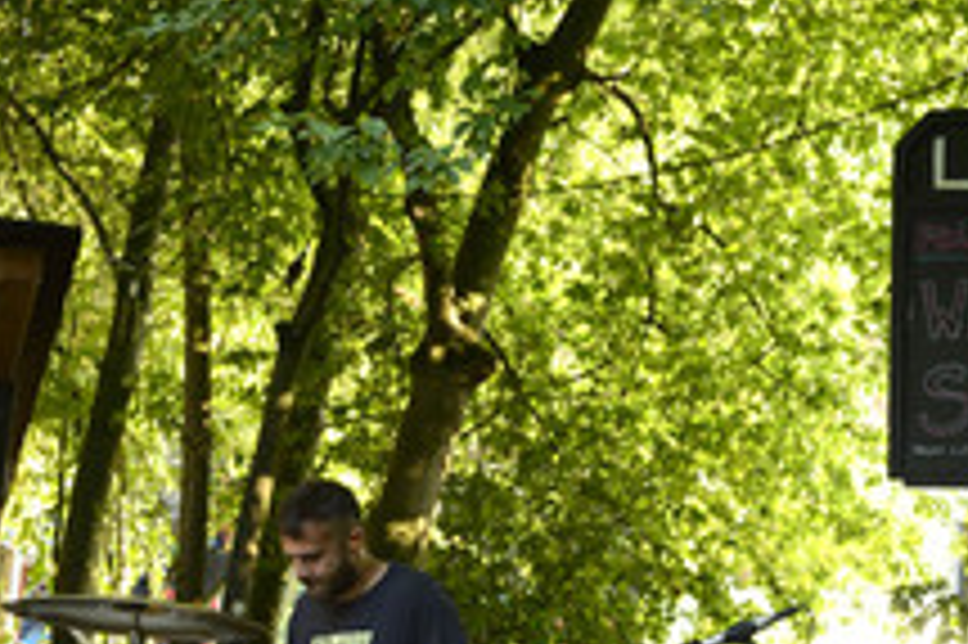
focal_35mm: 67
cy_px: 455
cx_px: 790
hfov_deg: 29.3
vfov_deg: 20.2
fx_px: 1800
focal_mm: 32
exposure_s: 1/250
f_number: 4.8
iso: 1600
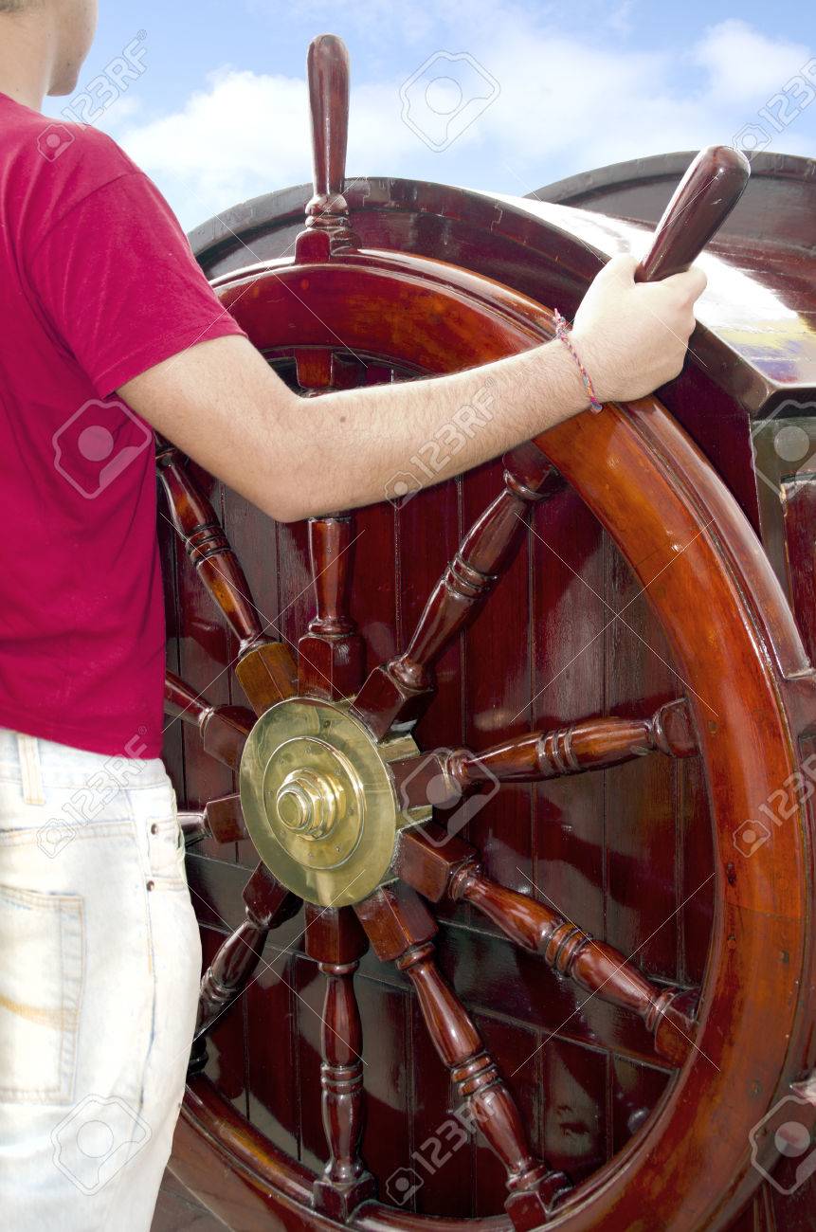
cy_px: 616
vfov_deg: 46.5
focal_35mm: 42
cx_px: 408
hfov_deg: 31.8
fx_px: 1434
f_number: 4.5
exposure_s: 1/180
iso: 400
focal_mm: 28
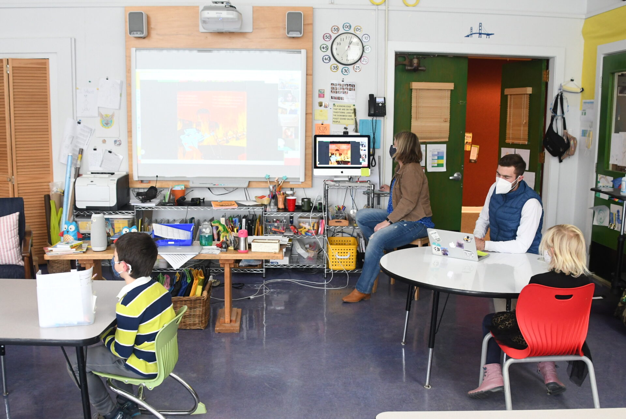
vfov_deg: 37.0
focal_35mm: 36
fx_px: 627
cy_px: 210
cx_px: 313
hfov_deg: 53.1
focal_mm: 18
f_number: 4
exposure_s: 1/50
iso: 1000
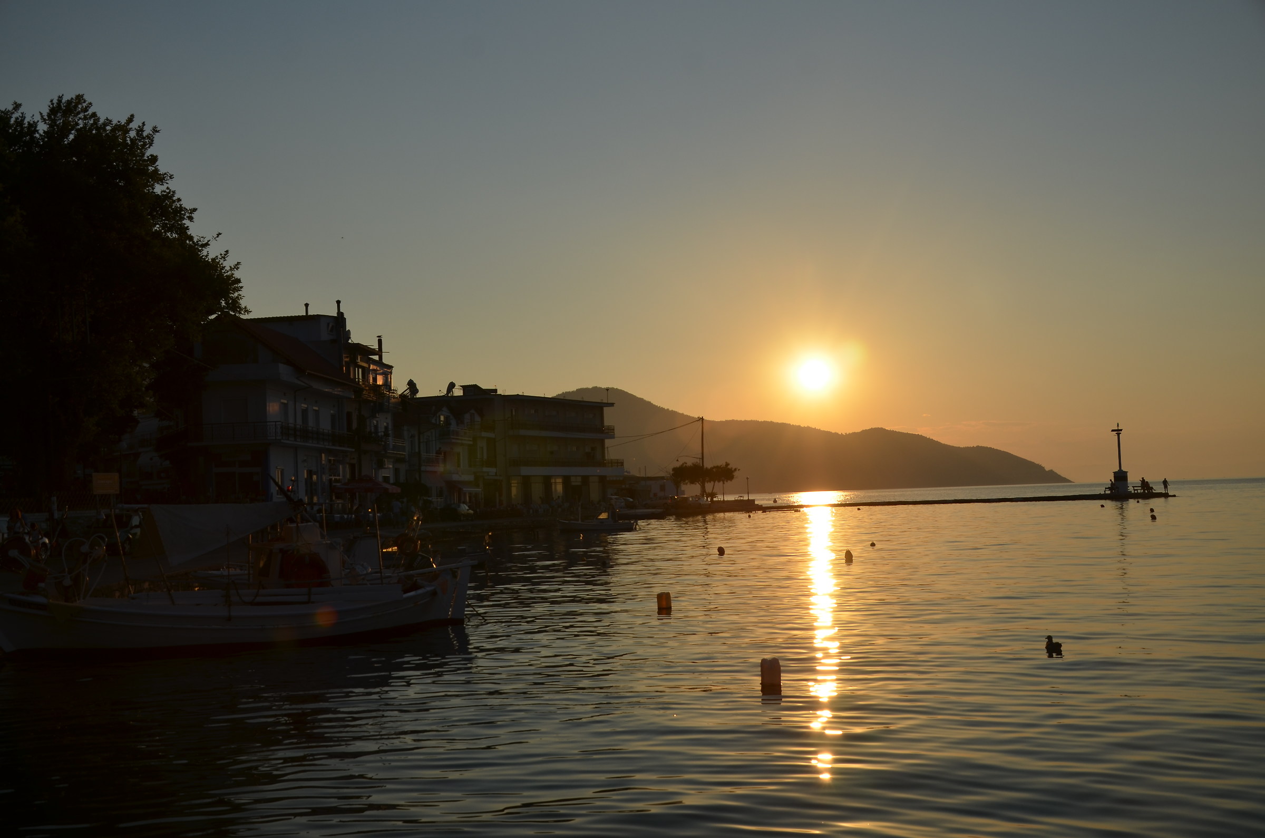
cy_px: 419
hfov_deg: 49.6
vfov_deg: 34.1
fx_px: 1367
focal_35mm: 39
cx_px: 632
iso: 100
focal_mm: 26
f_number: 6.3
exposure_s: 1/1250
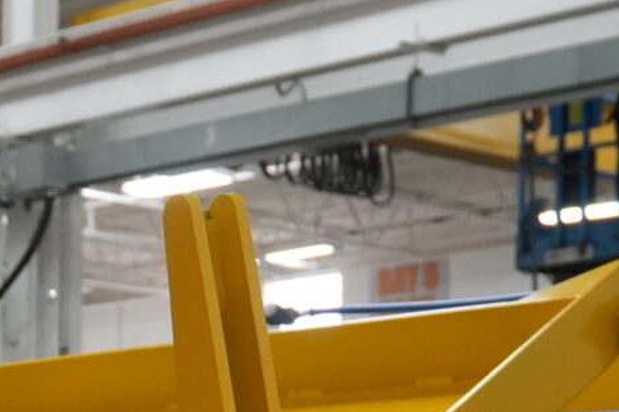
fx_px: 2419
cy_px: 981
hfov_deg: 13.6
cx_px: -346
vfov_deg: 8.8
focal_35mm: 141
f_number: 2.8
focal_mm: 17
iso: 800
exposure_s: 1/400
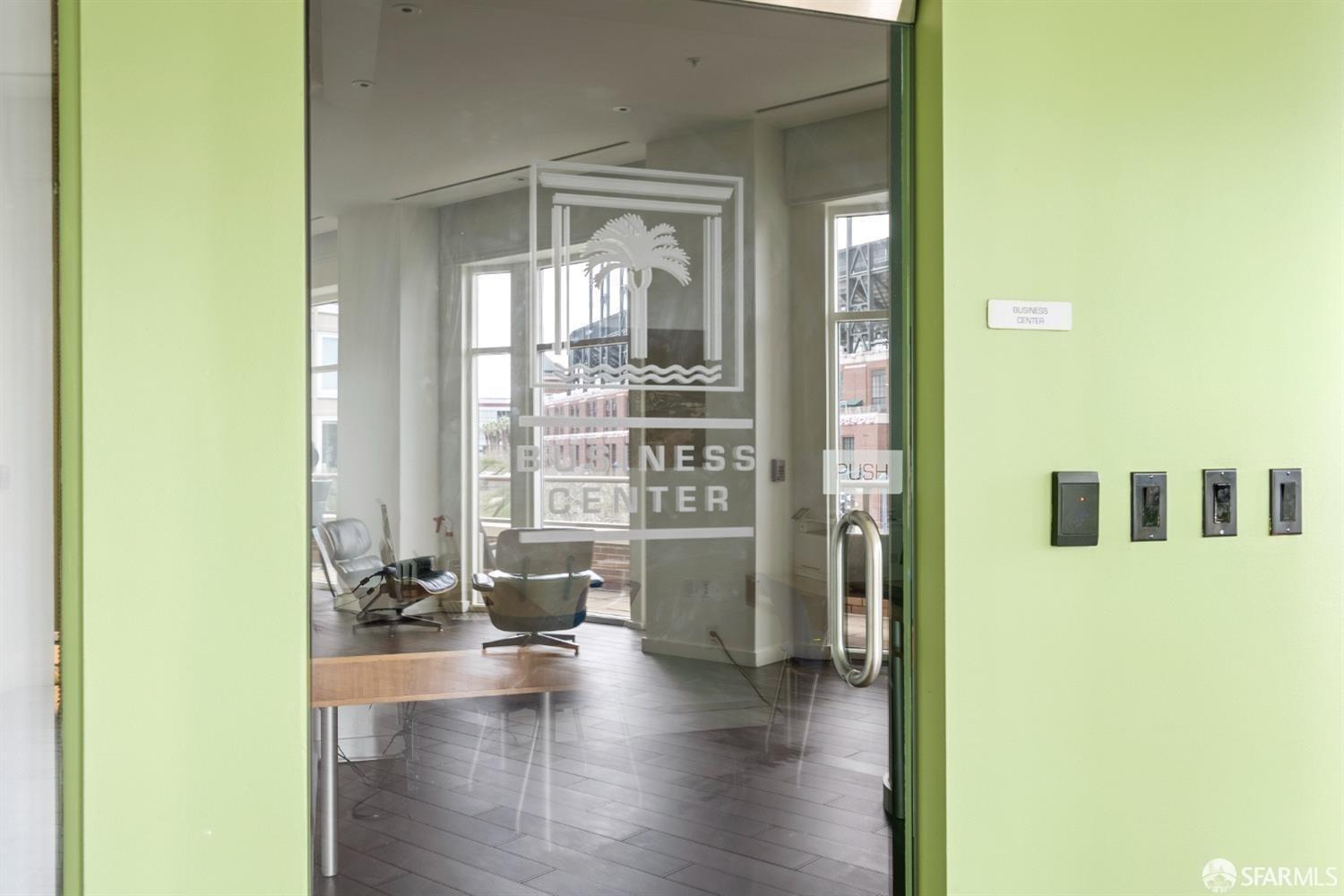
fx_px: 1083
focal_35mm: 29
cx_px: 672
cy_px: 448
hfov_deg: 63.7
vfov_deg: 45.0
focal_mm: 29
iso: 800
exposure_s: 1/8
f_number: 8
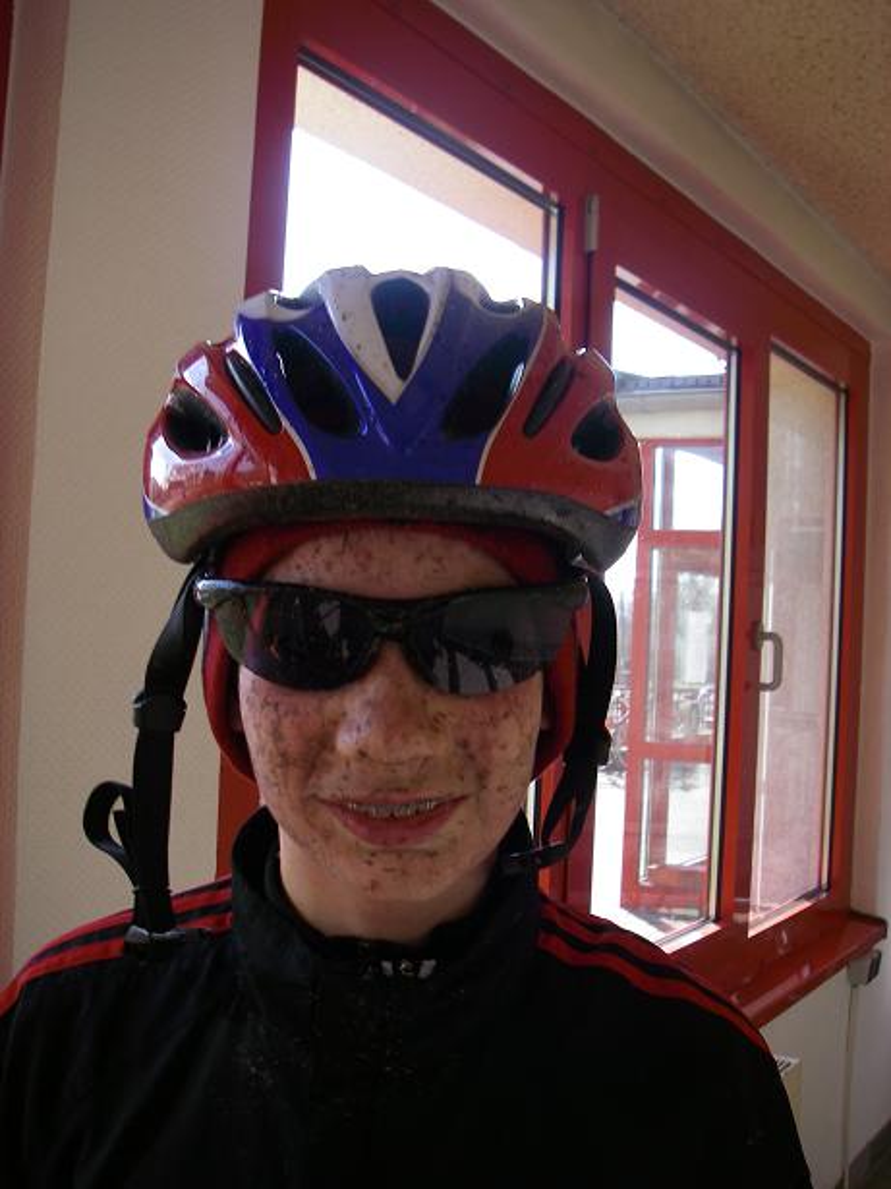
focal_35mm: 38
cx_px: 446
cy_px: 594
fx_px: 1305
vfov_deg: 49.0
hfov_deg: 37.7
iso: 64
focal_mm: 6.3
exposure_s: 1/100
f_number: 3.3
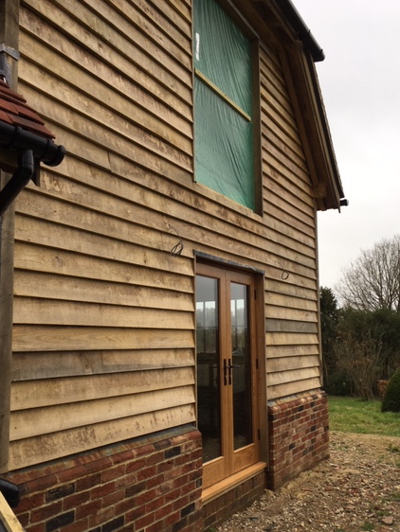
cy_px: 294
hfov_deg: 42.9
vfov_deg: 55.2
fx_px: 508
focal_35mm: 33
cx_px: 215
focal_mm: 4.15
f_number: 2.2
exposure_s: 1/289
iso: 25
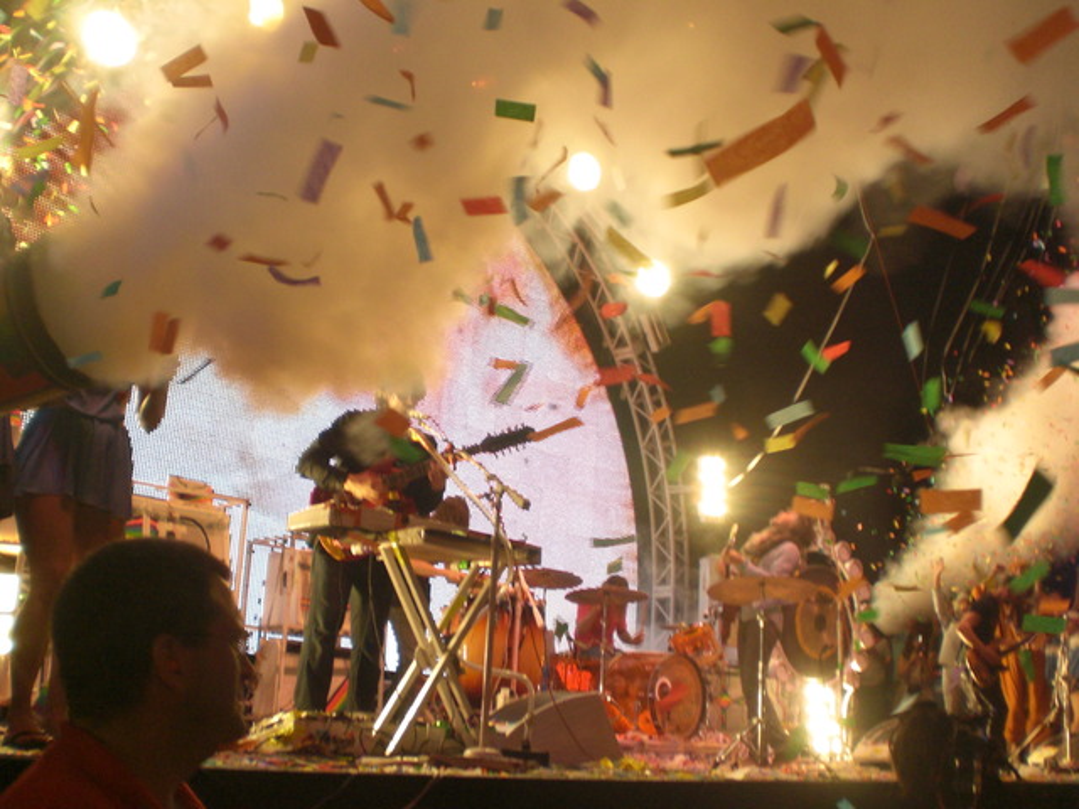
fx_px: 1184
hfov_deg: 49.0
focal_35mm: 38
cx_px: 540
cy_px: 404
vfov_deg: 37.7
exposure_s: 1/125
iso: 200
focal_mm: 6.3
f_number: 3.1
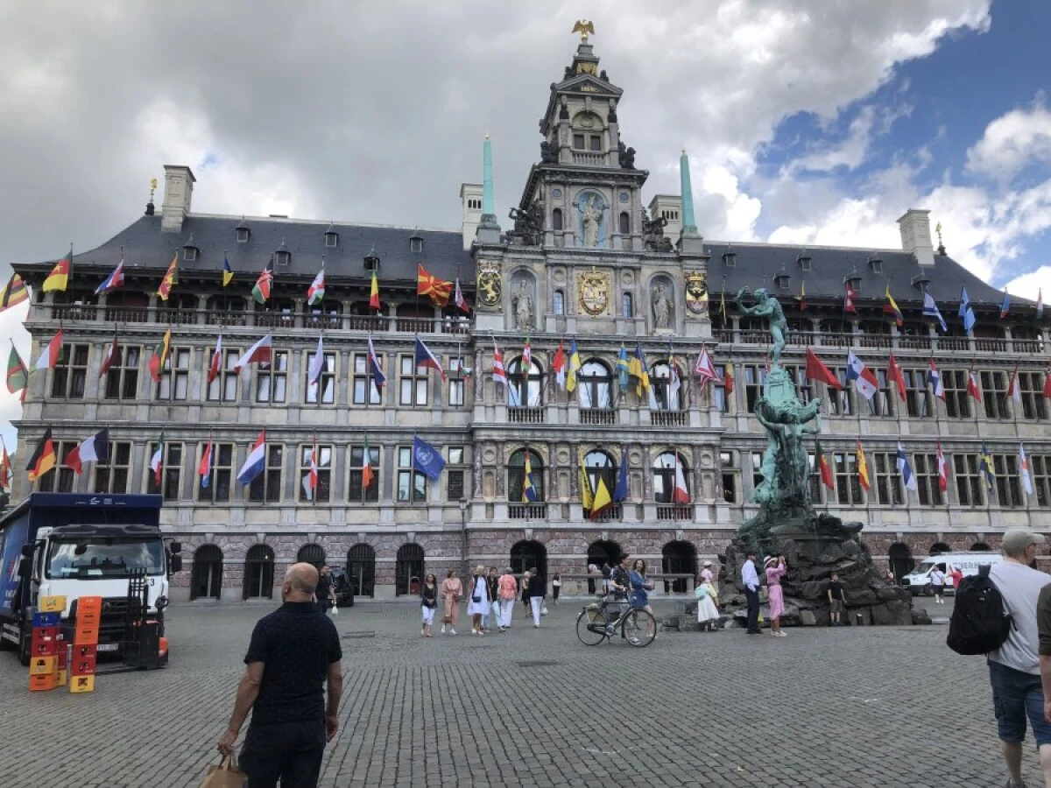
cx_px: 526
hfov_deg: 63.4
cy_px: 394
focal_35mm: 28
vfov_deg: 49.7
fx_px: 850
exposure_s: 1/1143
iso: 20
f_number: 1.8
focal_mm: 4
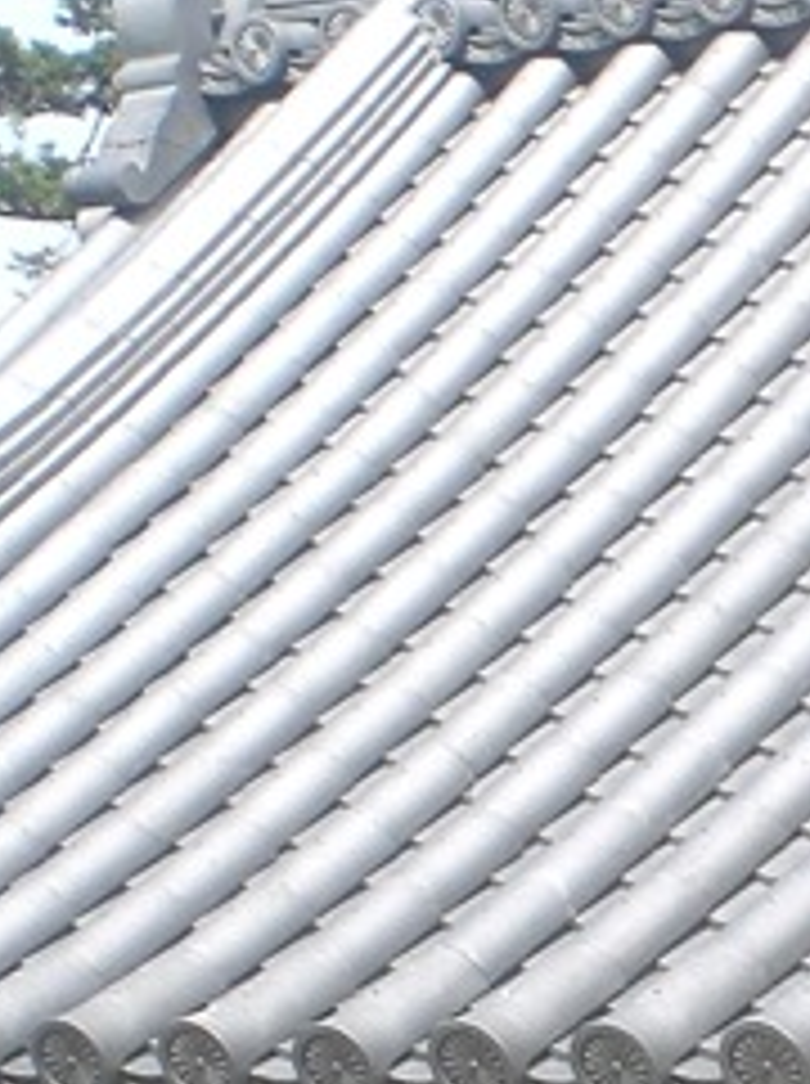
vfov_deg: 12.3
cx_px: 1408
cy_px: 1232
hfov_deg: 9.0
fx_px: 4943
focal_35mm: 158
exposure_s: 1/160
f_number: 4.4
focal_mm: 6.3
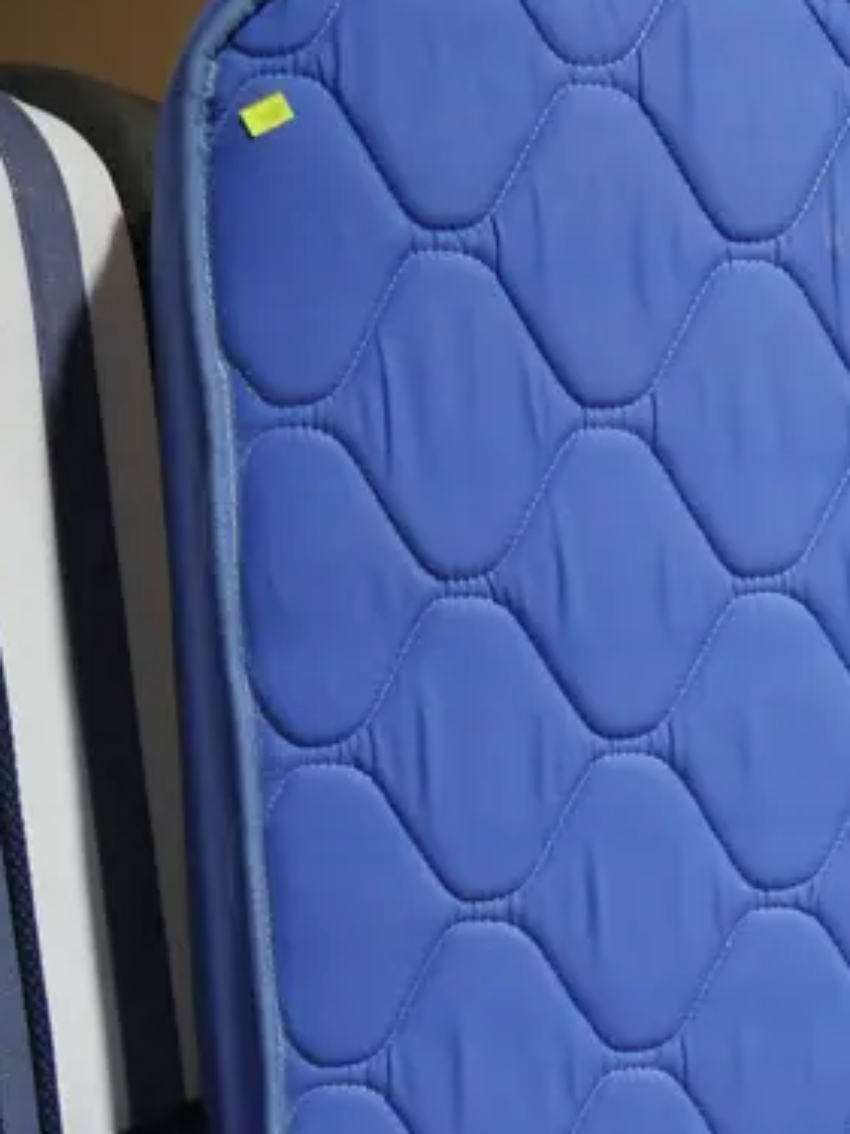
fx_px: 2686
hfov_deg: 17.2
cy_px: 1409
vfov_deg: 21.8
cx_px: 1027
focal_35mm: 82
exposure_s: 1/60
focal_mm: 15
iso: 400
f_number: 4
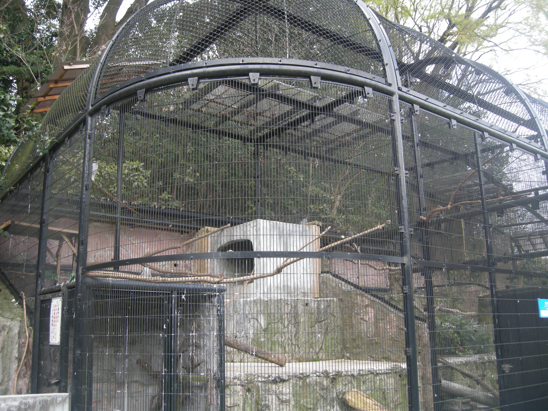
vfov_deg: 40.7
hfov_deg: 52.6
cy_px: 206
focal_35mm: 35
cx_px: 274
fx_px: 554
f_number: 3.4
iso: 64
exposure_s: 1/75
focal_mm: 7.5
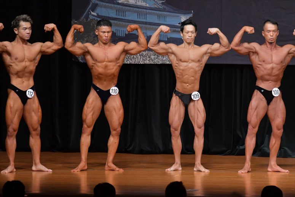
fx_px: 2211
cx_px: 148
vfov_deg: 5.1
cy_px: 98
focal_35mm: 270
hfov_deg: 7.6
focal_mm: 180
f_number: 5.6
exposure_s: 1/400
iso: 5000
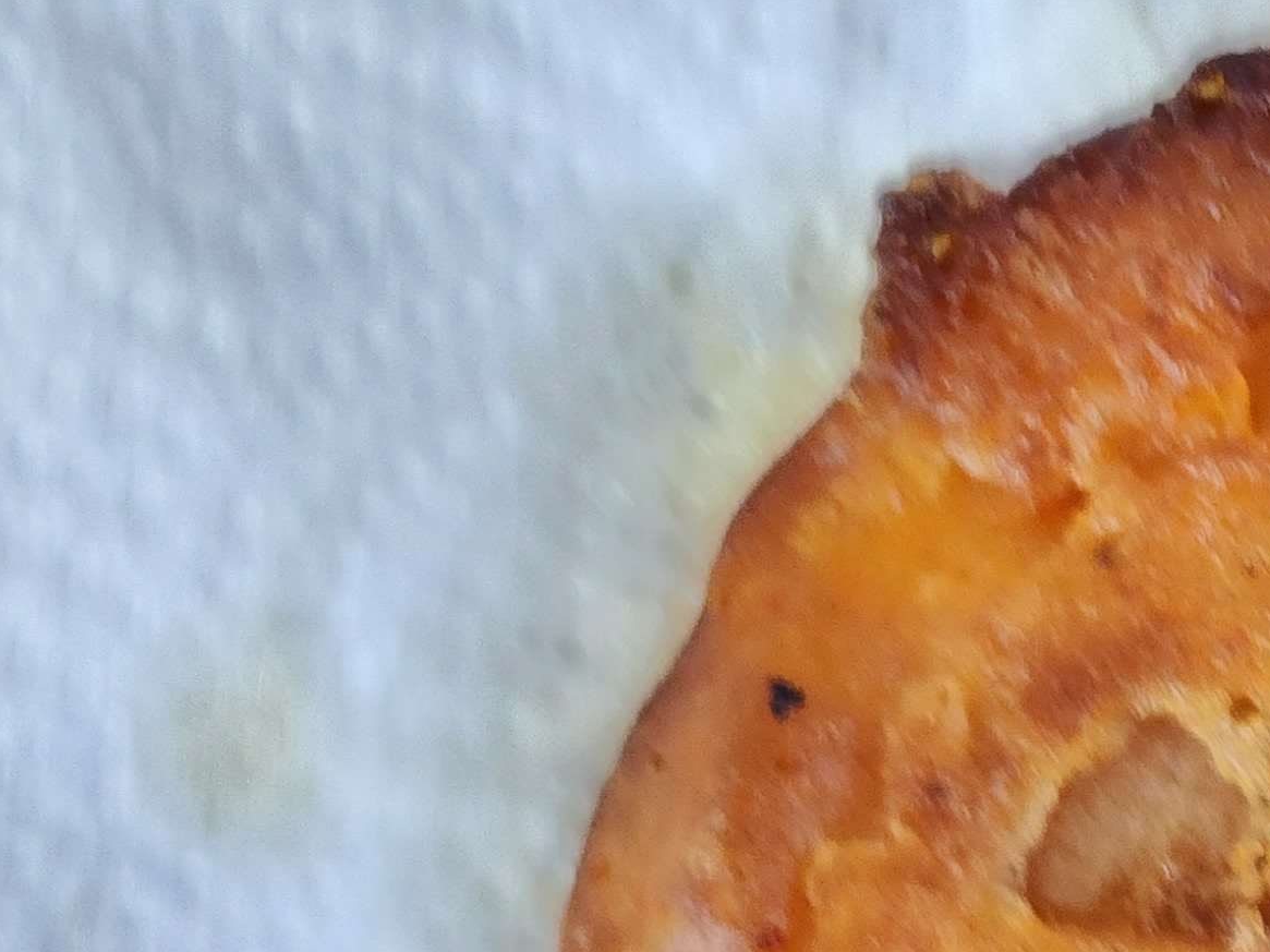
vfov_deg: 17.2
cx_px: 2000
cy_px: 1350
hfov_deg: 20.5
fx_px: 2897
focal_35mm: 79
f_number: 1.8
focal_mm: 5.4
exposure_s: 1/40
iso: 320
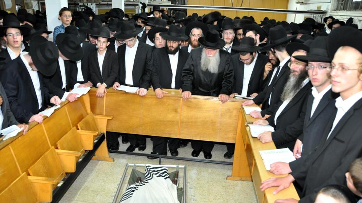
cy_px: 110
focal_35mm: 29
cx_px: 184
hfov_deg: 66.1
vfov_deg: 40.2
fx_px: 278
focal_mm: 18
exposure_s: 1/60
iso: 800
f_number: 4
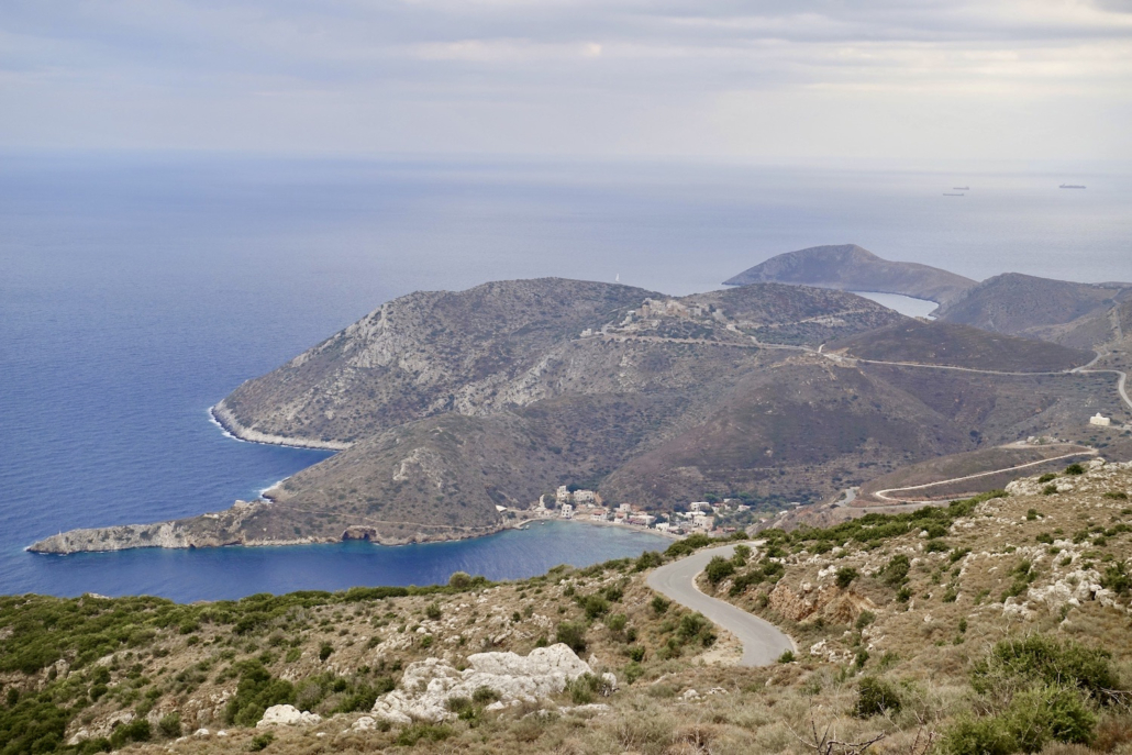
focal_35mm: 61
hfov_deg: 32.9
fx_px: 1918
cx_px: 566
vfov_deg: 22.3
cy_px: 378
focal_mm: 22.38
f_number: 5.6
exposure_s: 1/125
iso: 125
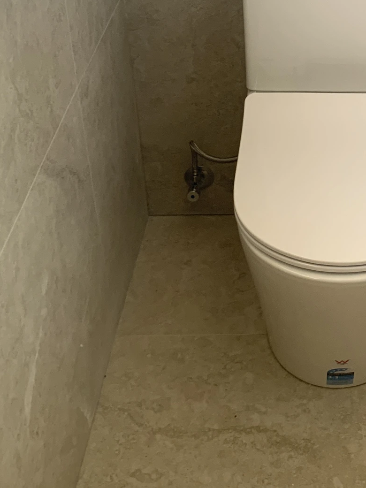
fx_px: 846
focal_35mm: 60
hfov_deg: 23.5
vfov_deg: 31.2
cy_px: 83
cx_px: 358
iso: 80
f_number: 1.8
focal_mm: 4.25
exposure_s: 1/121
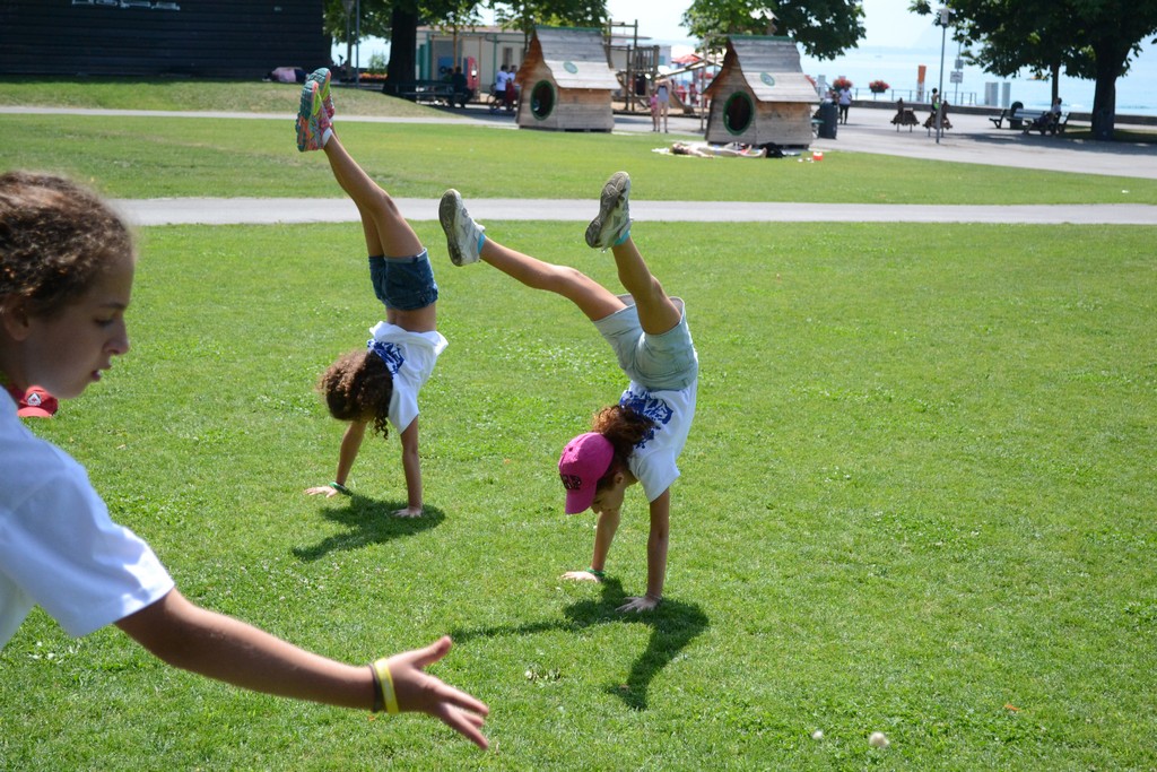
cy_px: 386
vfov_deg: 22.6
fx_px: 1928
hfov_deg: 33.4
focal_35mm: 60
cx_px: 578
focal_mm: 40
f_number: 5.3
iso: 1250
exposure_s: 1/4000
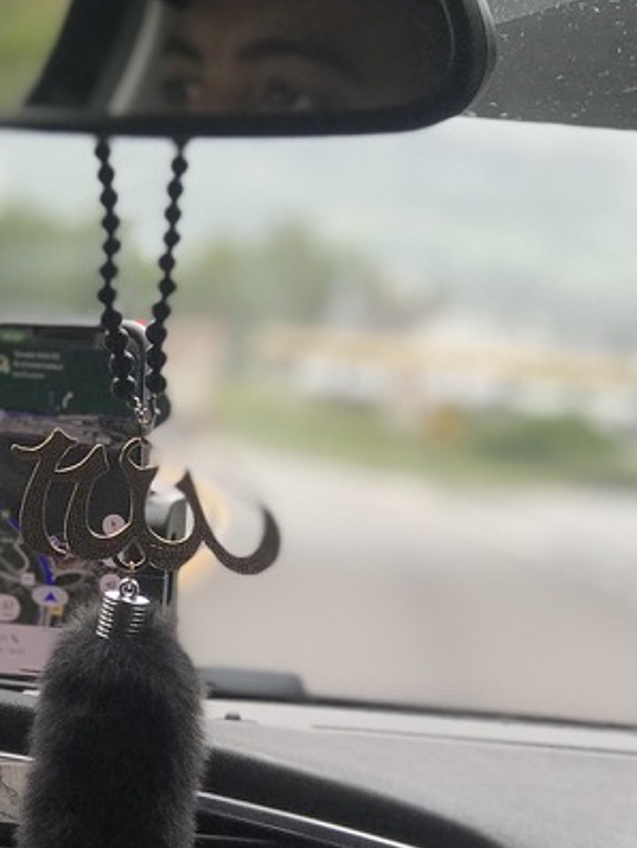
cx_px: 133
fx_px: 3605
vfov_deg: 13.4
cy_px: 564
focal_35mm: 147
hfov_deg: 10.1
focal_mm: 6.6
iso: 25
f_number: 2.8
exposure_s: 1/50
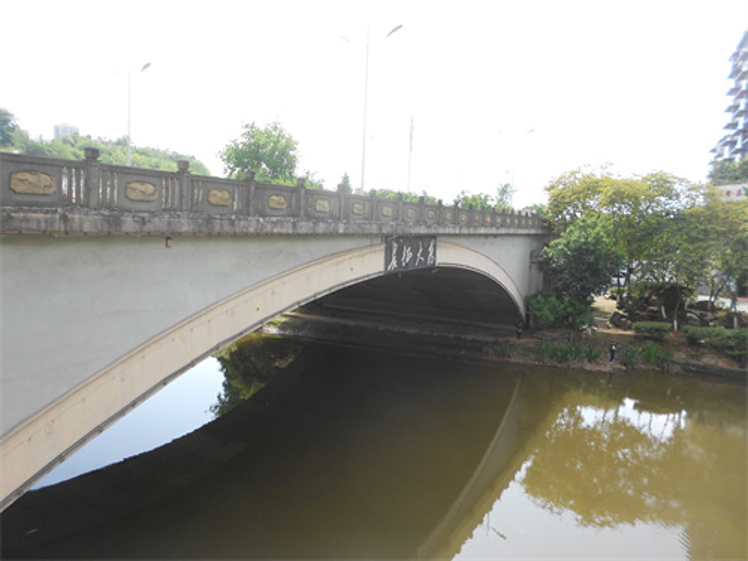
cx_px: 374
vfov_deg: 53.1
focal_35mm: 26
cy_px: 280
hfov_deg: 67.3
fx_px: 562
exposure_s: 1/320
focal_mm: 4.6
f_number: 3.2
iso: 80
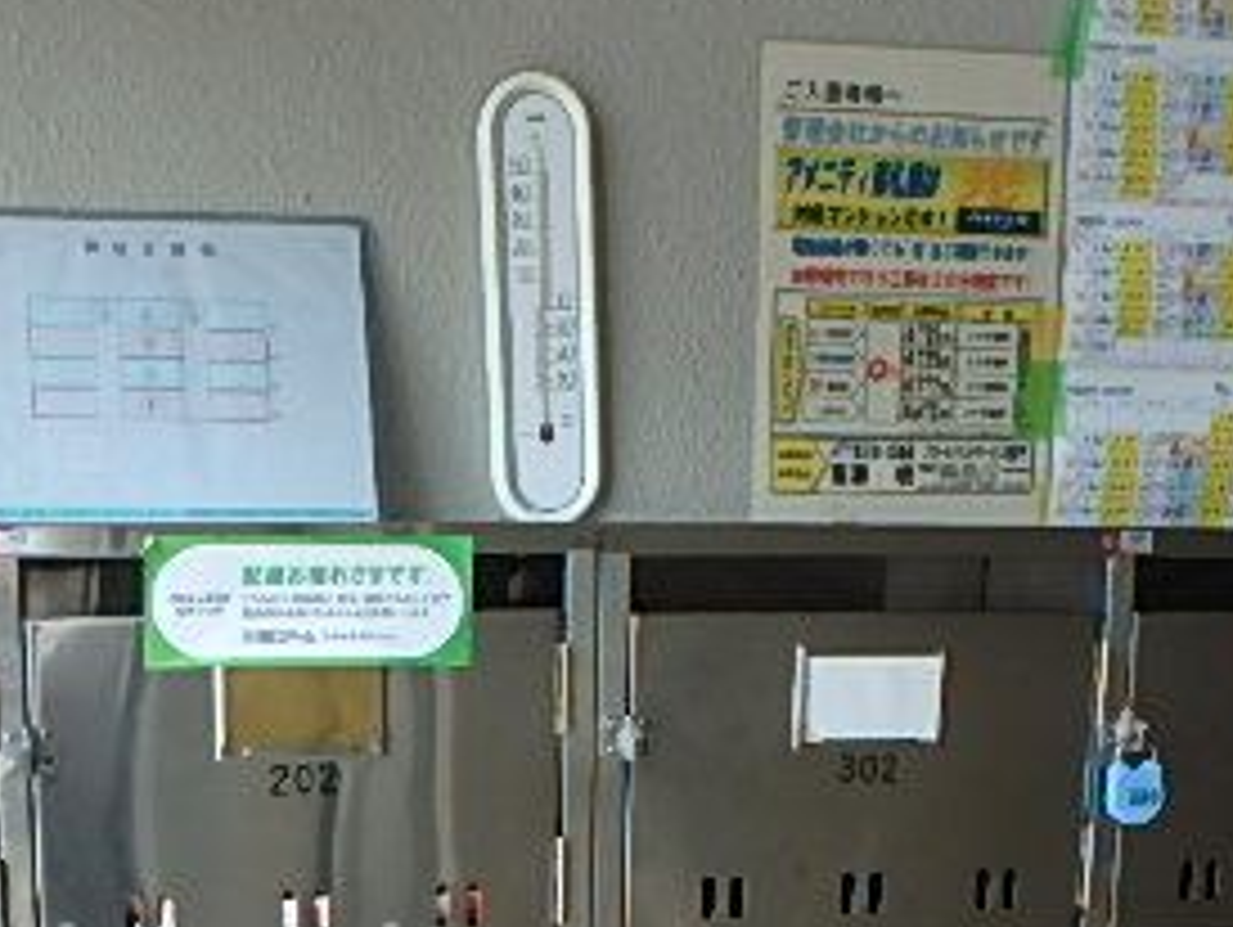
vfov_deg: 27.6
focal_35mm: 49
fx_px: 1747
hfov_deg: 38.1
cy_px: 976
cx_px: 346
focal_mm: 3.7
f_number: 3.5
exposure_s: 1/80
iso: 125
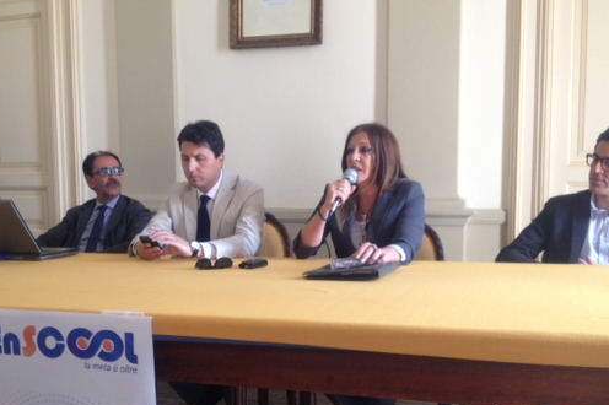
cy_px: 245
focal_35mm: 47
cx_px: 295
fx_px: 795
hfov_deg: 41.9
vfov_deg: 28.5
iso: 64
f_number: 2.4
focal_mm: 4.28
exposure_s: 1/20
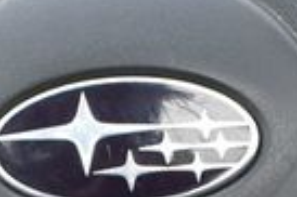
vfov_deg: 10.3
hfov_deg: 16.3
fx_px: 1038
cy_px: 329
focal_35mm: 126
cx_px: 137
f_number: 6.3
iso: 1100
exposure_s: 1/15
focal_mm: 18
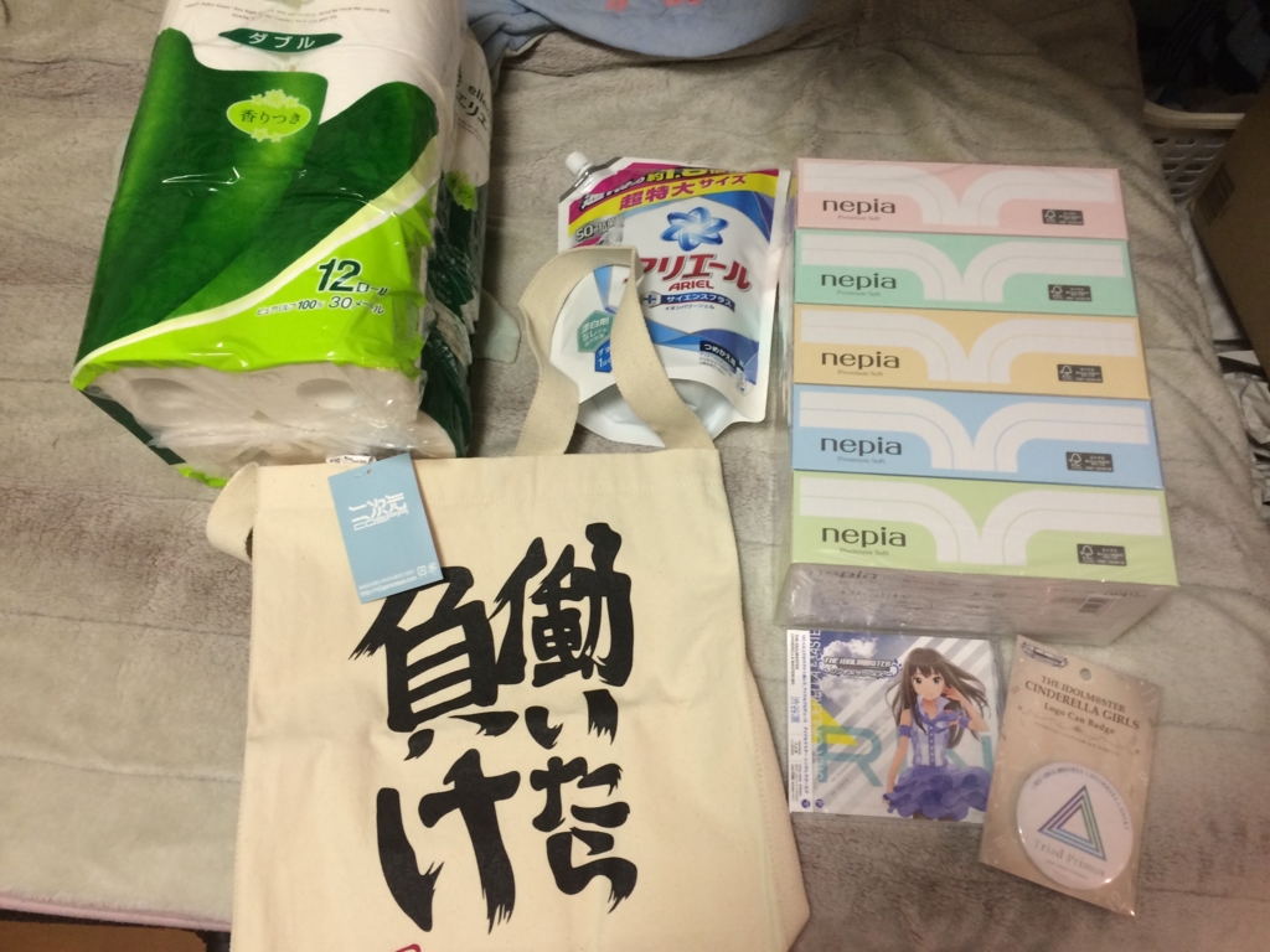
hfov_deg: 61.7
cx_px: 635
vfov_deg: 48.2
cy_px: 476
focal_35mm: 29
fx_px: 1064
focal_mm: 4.15
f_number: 2.2
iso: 100
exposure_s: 1/30
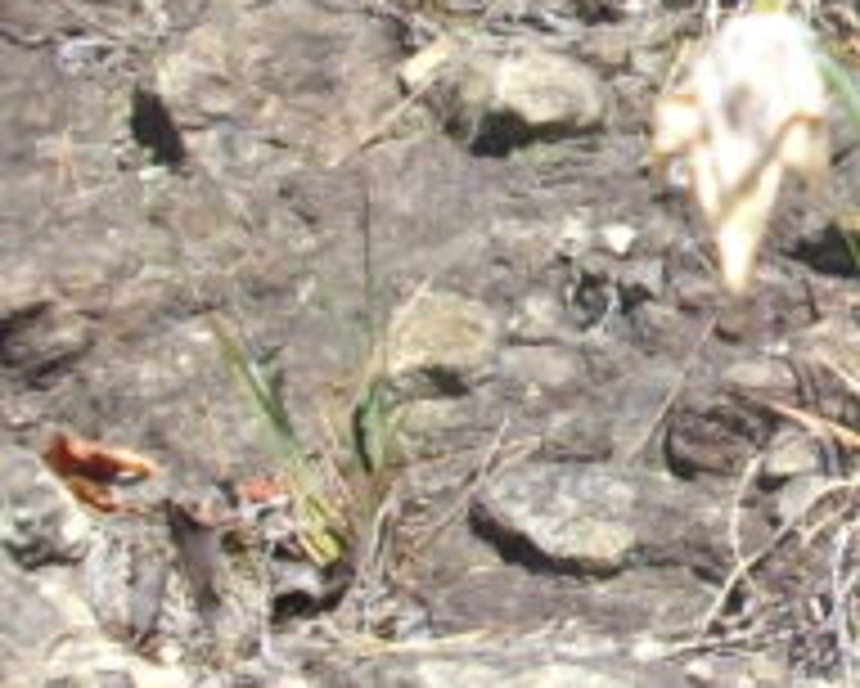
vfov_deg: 8.0
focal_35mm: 194
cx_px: 1009
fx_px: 4940
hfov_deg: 9.8
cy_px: 202
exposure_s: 1/250
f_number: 5.6
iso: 100
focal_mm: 6.2
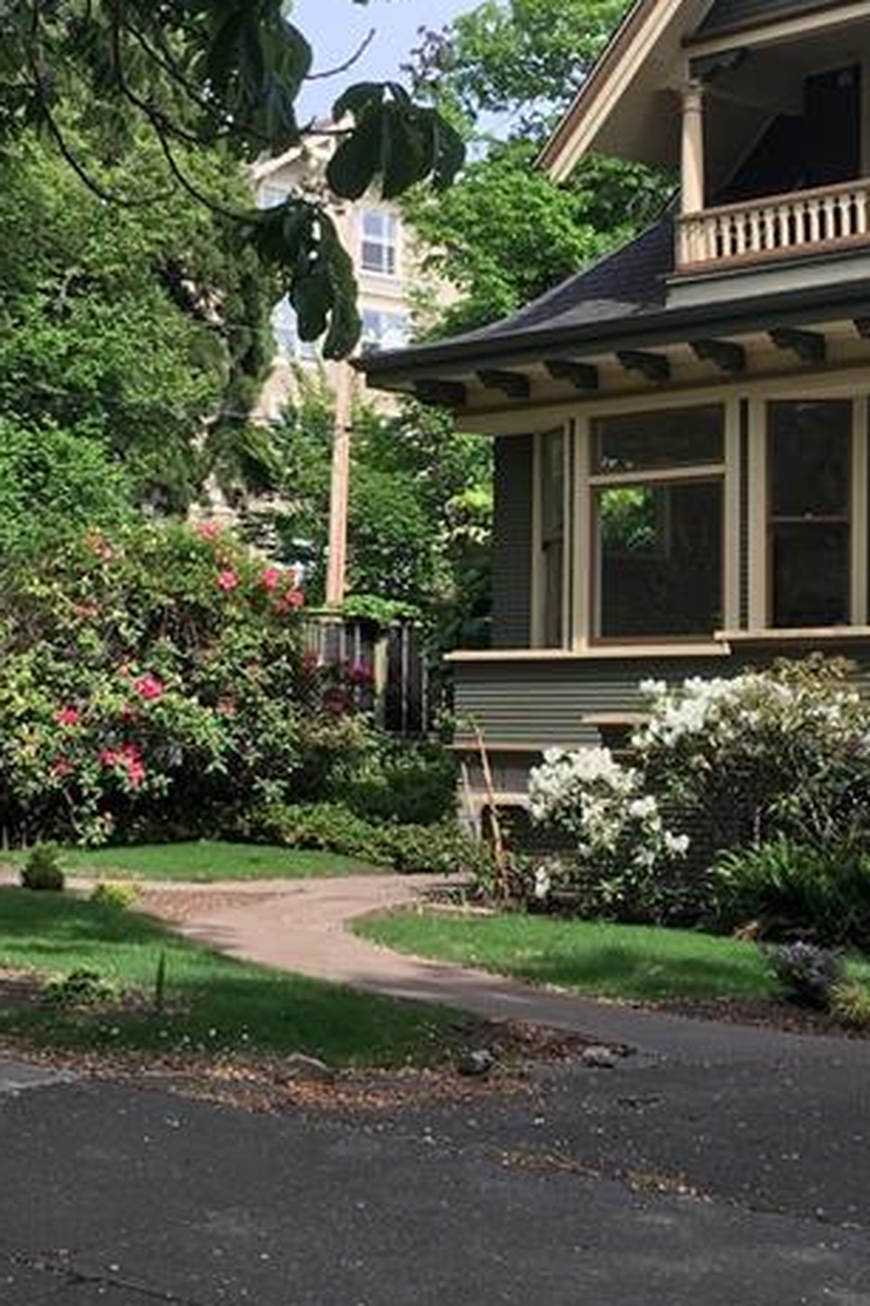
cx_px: 349
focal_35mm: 67
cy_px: 569
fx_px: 2430
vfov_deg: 30.1
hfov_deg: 20.3
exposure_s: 1/686
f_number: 2.2
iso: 25
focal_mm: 4.15
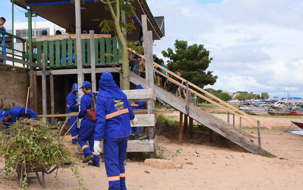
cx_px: 120
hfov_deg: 38.2
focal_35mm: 53
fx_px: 436
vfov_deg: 24.5
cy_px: 100
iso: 320
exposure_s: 1/800
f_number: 7.1
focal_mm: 23
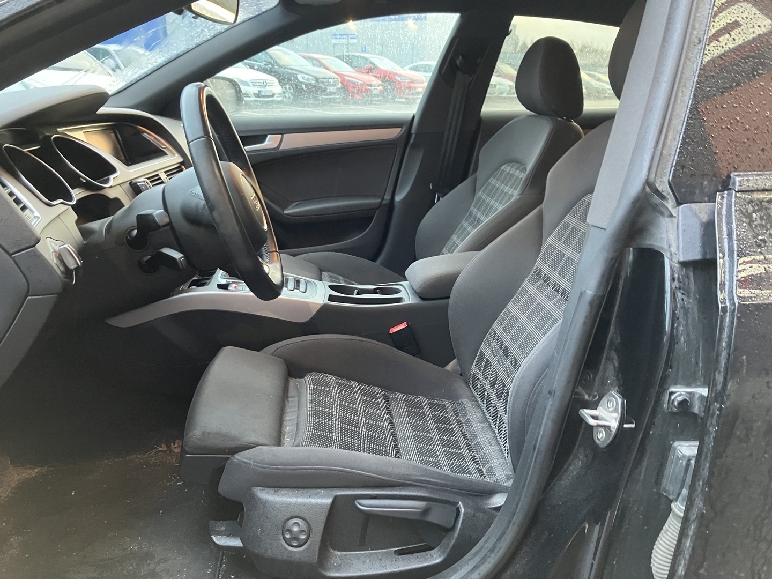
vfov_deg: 49.7
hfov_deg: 63.4
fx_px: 624
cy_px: 290
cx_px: 386
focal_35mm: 28
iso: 400
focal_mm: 3.99
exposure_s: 1/33
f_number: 1.8
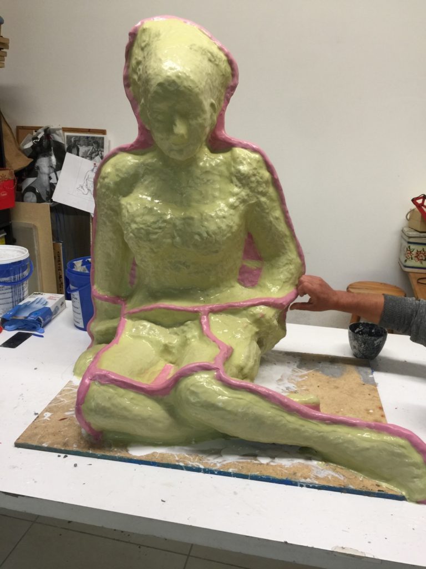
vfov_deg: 61.7
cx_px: 213
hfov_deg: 48.2
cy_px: 284
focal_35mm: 29
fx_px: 476
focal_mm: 4.15
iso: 50
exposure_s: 1/33
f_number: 2.2
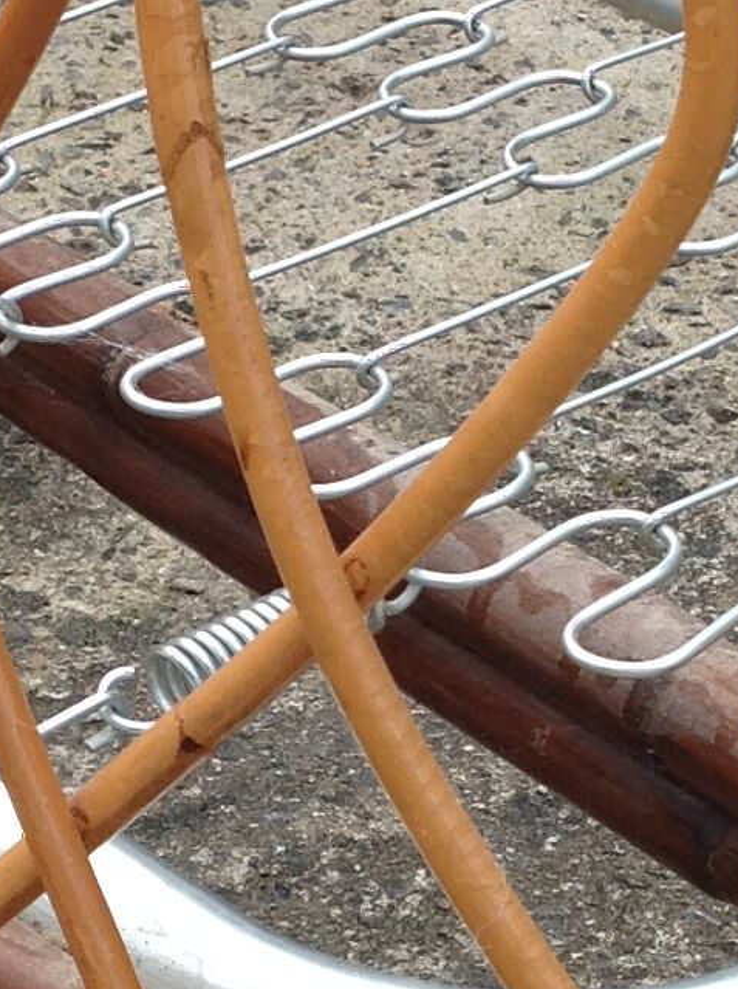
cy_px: 731
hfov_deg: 10.4
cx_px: 444
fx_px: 4049
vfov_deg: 13.9
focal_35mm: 142
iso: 50
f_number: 2.4
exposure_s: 1/166
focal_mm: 4.28
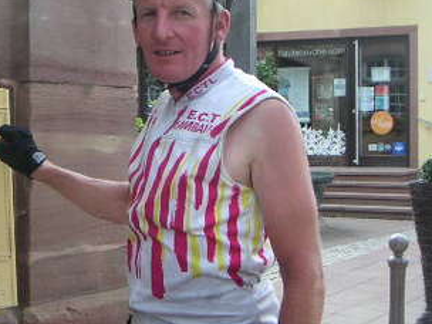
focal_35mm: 75
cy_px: 132
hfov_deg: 25.5
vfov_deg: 19.6
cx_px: 78
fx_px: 936
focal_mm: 6
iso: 50
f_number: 2.8
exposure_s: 1/60
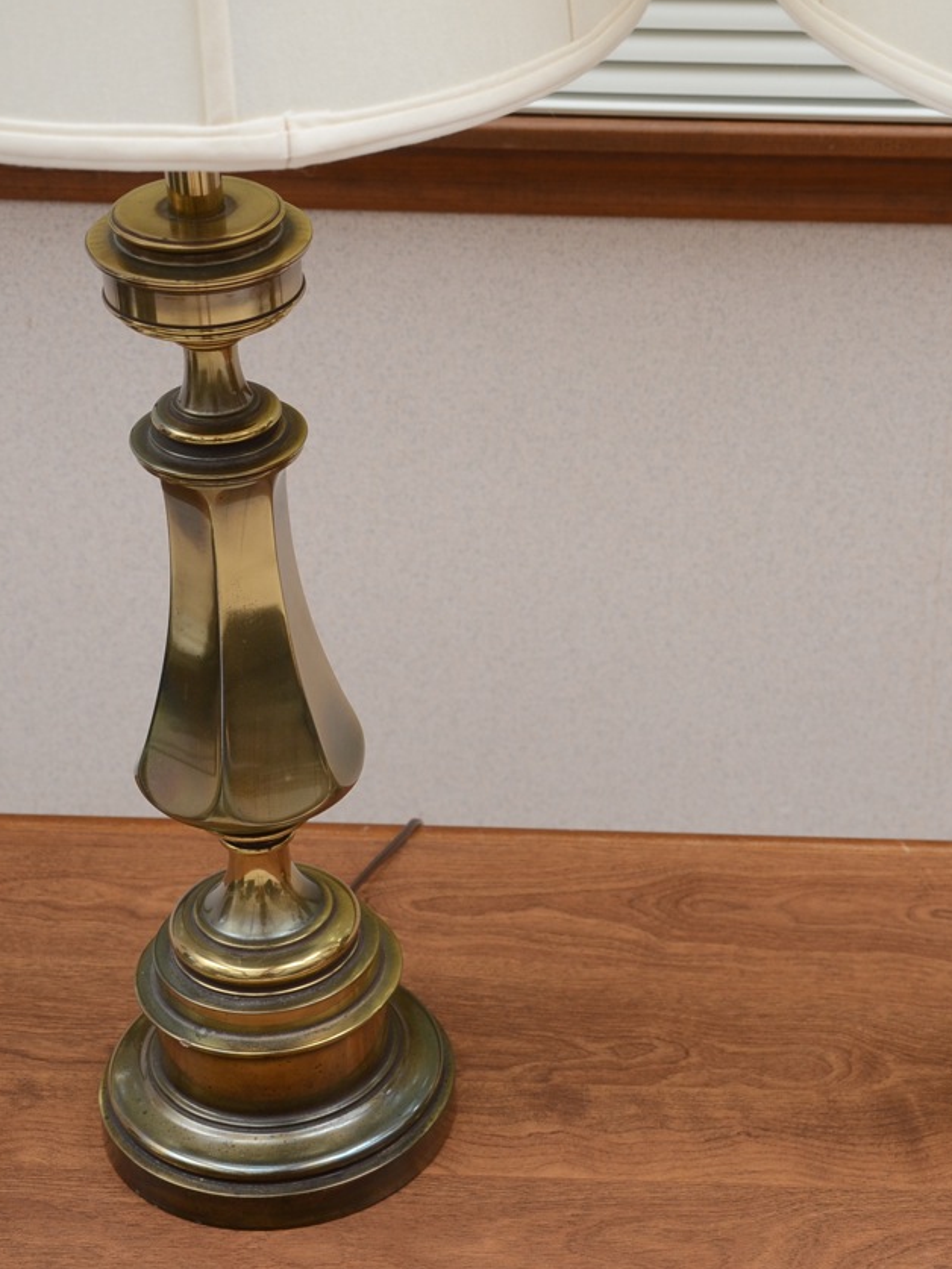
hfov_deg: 16.7
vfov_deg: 22.3
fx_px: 3226
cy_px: 629
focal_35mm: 88
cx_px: 655
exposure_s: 1/60
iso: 320
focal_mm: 40
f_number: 5
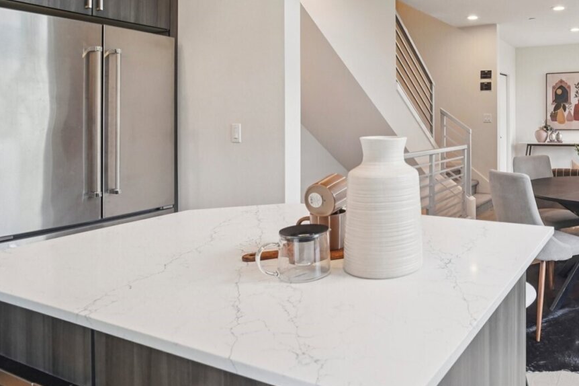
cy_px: 131
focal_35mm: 26
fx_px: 418
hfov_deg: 65.1
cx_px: 437
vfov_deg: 48.7
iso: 1600
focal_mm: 16
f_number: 8
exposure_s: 1/125
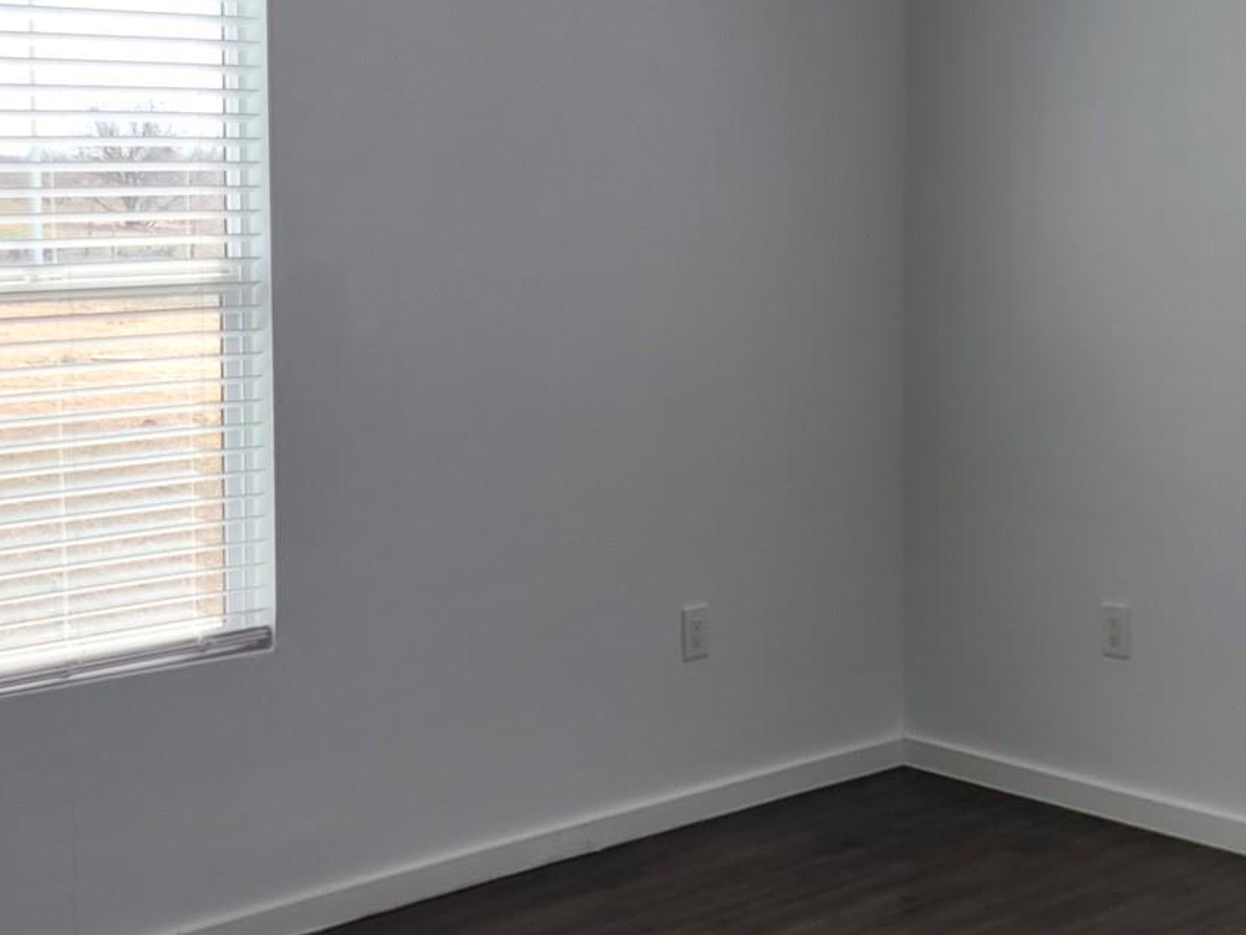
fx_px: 2268
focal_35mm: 63
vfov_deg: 23.2
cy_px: 289
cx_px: 734
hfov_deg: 30.7
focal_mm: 5.4
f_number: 1.8
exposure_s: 1/159
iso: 40
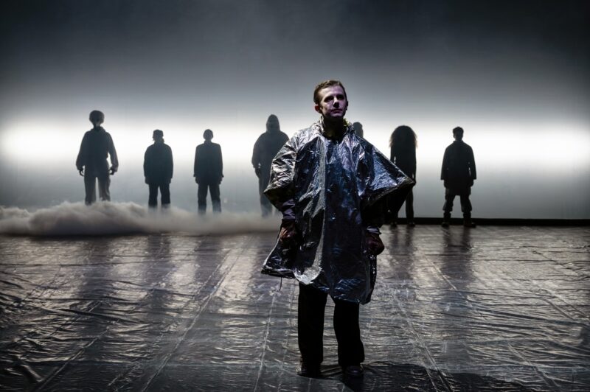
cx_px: 295
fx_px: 770
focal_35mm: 47
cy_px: 196
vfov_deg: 28.6
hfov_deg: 41.9
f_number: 4
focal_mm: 47
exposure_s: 1/60
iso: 4000
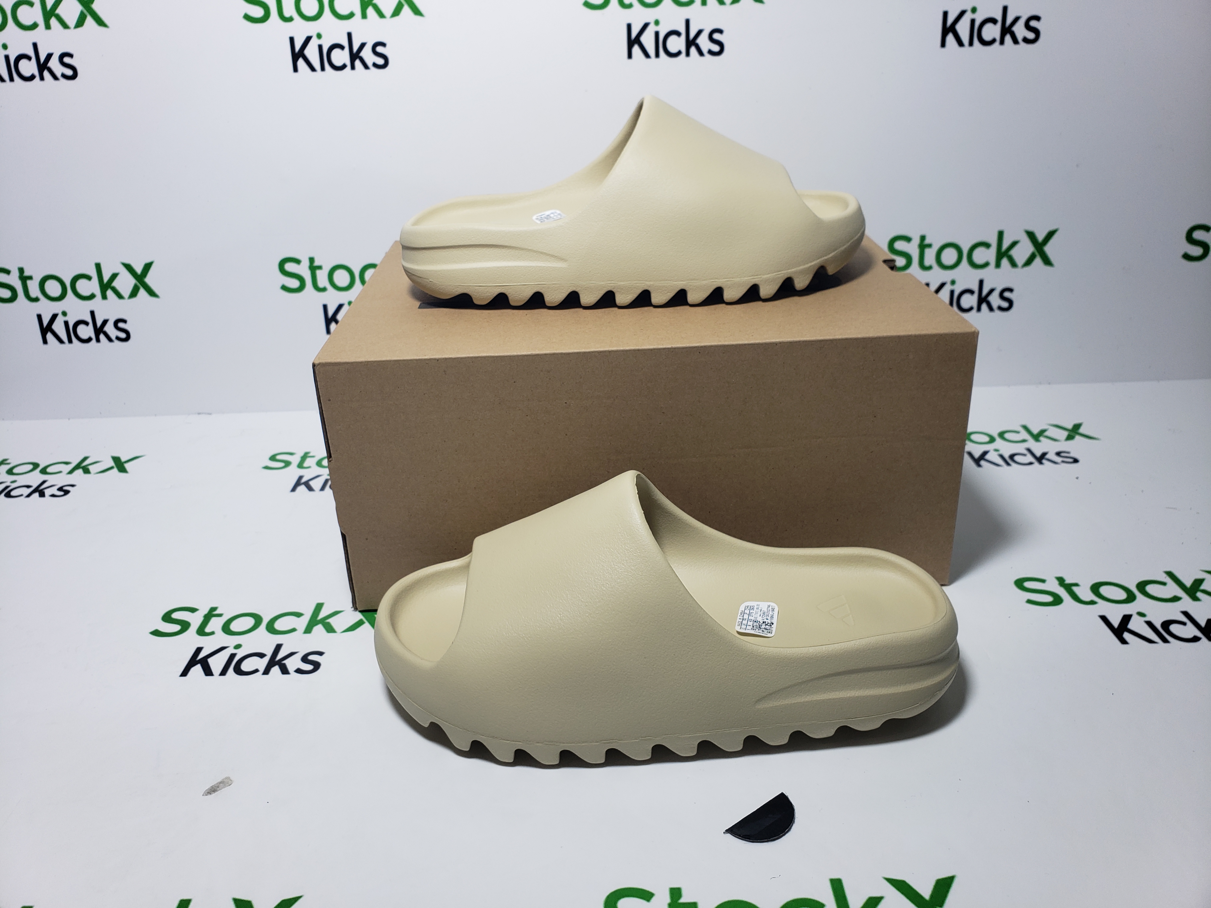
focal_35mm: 26
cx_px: 606
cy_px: 454
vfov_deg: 53.1
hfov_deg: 67.3
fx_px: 910
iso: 50
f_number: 2.4
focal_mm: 4.3
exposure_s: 1/219
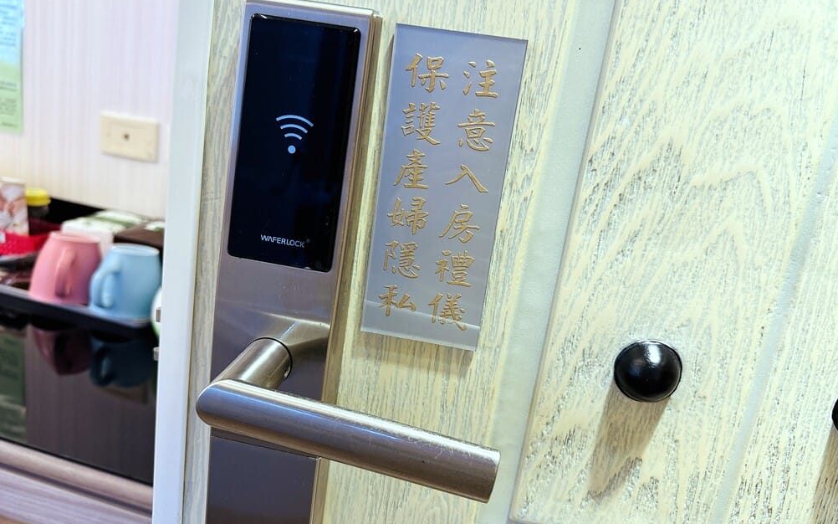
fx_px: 594
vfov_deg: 47.5
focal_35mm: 26
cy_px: 236
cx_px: 422
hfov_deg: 70.4
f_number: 1.78
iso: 160
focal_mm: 6.86
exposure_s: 1/60
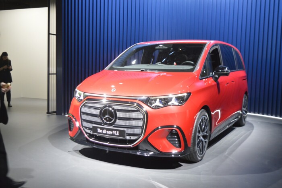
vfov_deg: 34.2
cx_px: 141
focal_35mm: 39
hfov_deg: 49.5
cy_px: 94
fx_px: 306
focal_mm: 26
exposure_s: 1/60
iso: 1400
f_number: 4
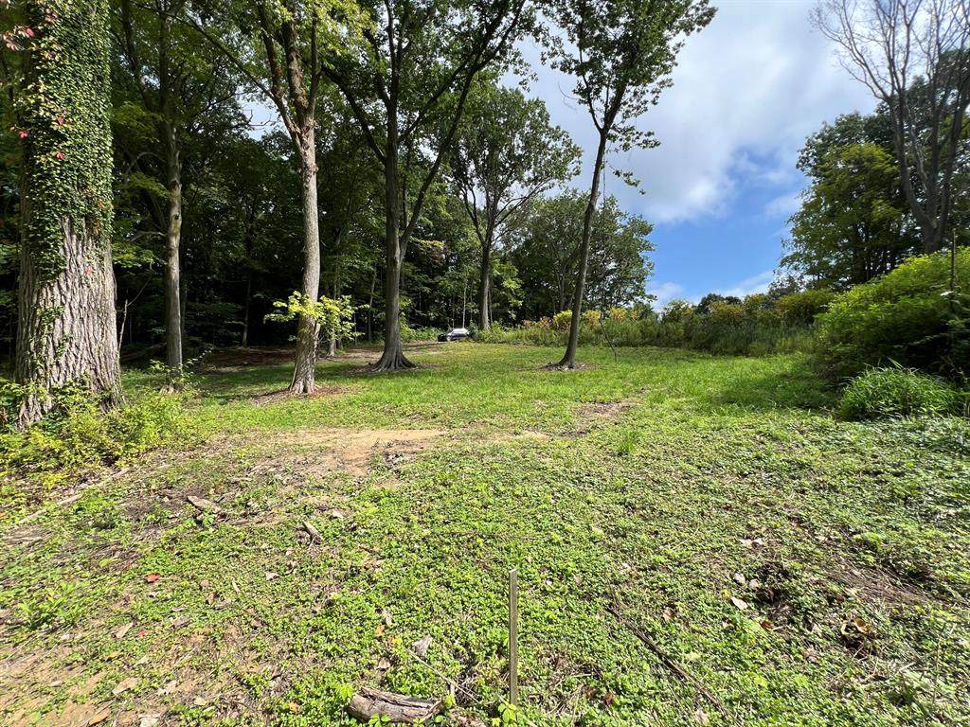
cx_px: 485
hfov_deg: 106.2
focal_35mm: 13
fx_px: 364
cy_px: 364
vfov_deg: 89.9
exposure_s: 1/853
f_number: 1.8
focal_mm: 1.57
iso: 32
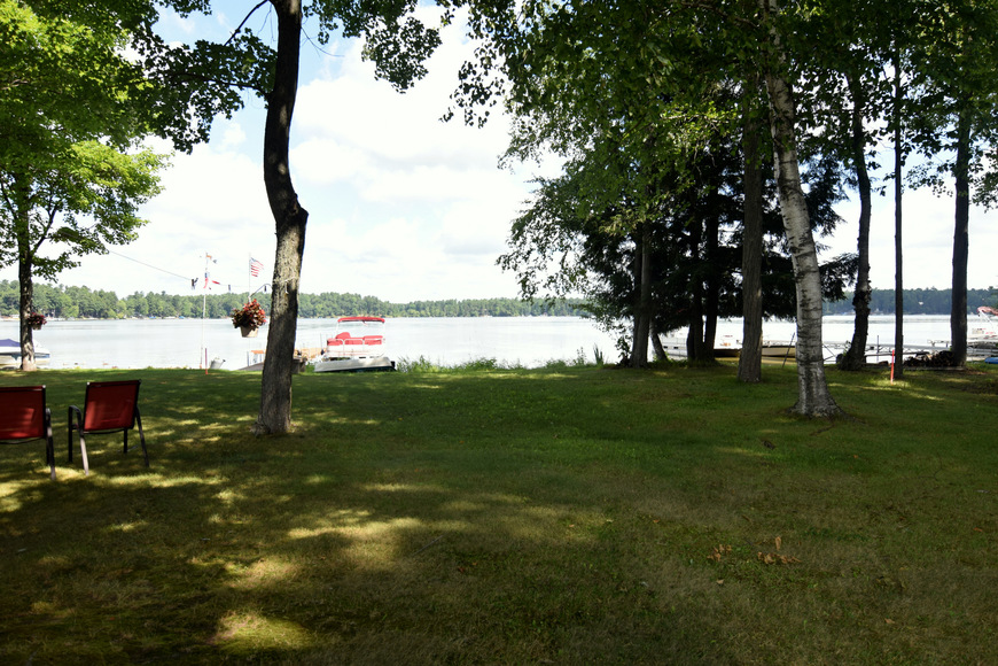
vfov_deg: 53.1
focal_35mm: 24
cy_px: 333
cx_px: 499
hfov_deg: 73.7
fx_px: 665
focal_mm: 16
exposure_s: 1/160
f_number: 6.3
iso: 100
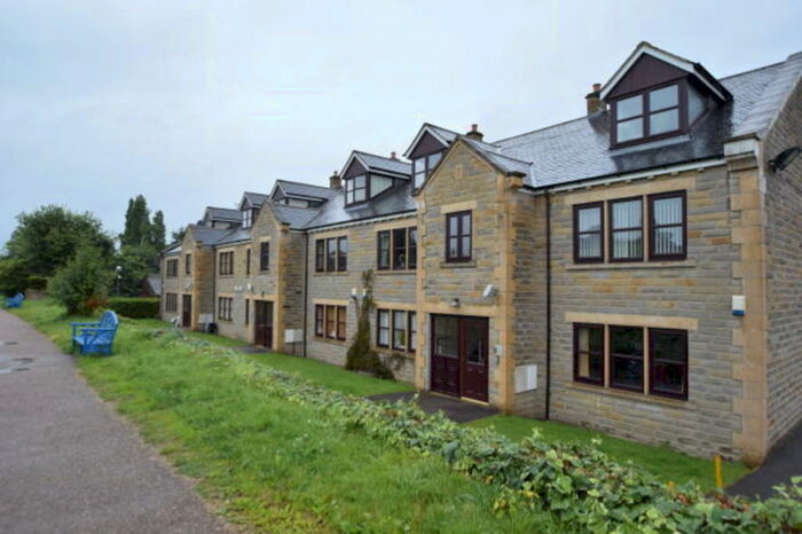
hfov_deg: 85.4
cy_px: 267
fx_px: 434
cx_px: 401
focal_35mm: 20
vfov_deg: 63.2
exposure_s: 1/400
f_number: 3.8
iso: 100
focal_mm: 13
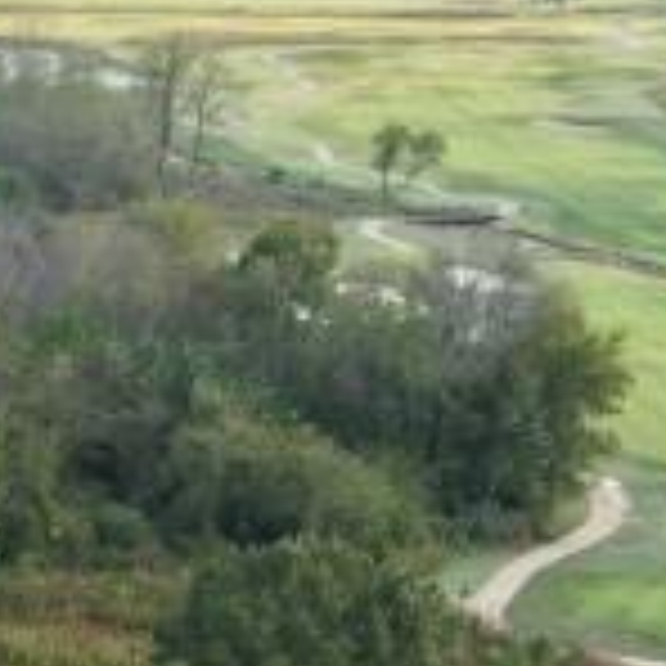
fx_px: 3200
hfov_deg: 10.8
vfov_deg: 10.1
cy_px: 1674
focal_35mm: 147
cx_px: -711
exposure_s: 1/500
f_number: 1.8
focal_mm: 8.67
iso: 160
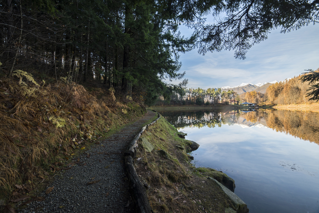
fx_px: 124
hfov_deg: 104.2
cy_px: 106
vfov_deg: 81.3
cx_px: 160
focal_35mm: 14
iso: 200
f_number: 14
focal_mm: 14
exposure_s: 1/60
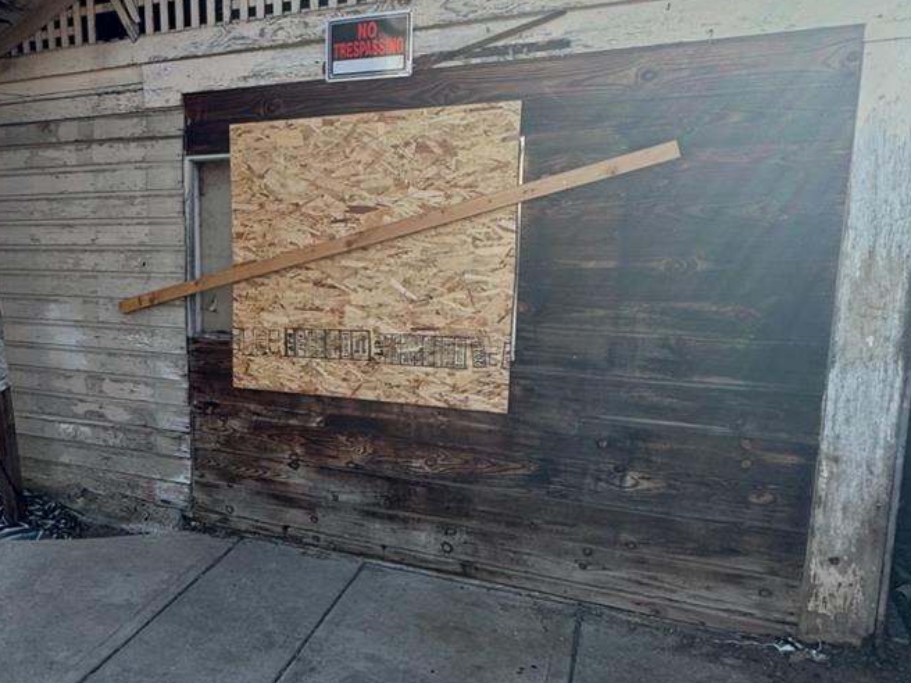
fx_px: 842
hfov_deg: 52.0
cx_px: 144
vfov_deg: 44.2
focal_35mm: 32
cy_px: 344
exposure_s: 1/306
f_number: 2.2
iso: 40
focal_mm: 2.22
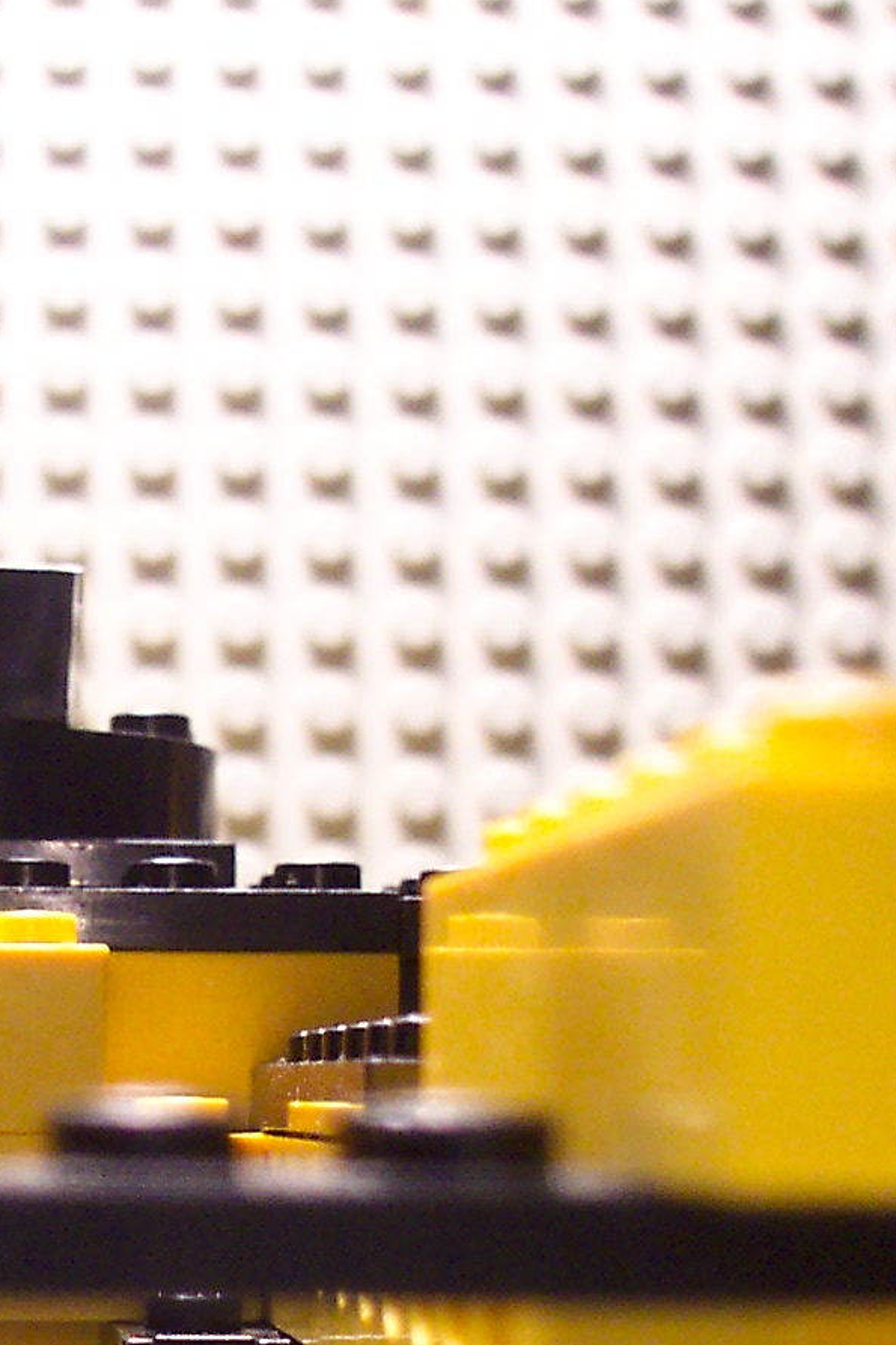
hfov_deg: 14.0
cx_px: 14
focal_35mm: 96
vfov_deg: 20.9
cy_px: 1137
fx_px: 3585
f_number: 2.8
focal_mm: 7.5
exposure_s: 1/30
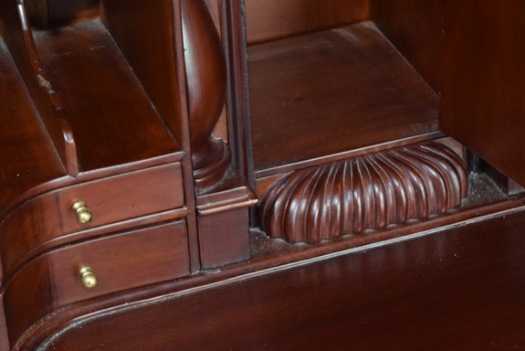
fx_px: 1751
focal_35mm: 120
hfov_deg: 17.0
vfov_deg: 11.4
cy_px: 118
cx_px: 331
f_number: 5
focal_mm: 46
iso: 3200
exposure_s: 1/60
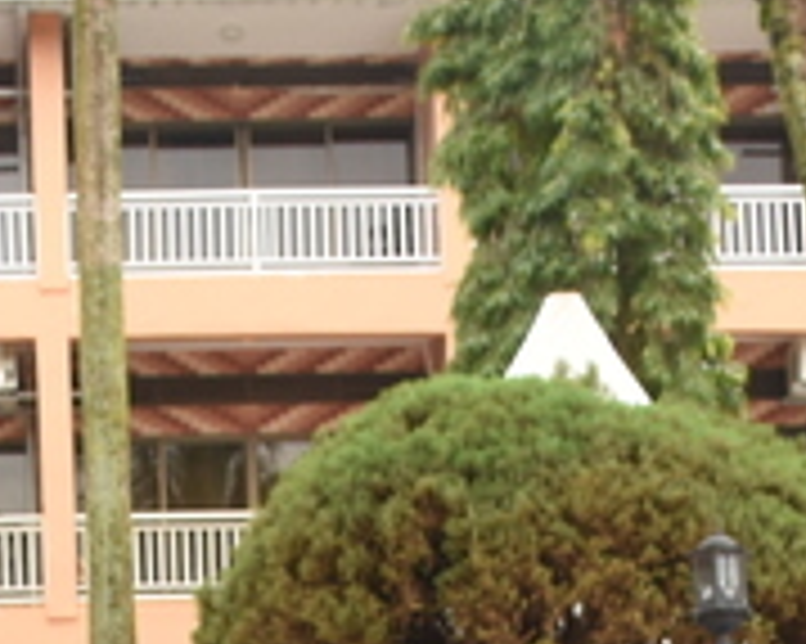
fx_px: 4053
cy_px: 1518
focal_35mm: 170
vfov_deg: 8.4
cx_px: 293
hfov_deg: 11.3
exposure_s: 1/250
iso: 250
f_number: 5.6
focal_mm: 18
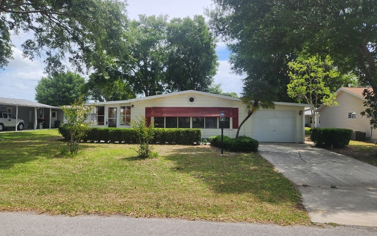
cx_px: 189
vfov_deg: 49.3
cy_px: 116
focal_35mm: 25
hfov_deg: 72.6
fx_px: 257
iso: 20
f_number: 1.8
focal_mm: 5.4
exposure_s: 1/1659
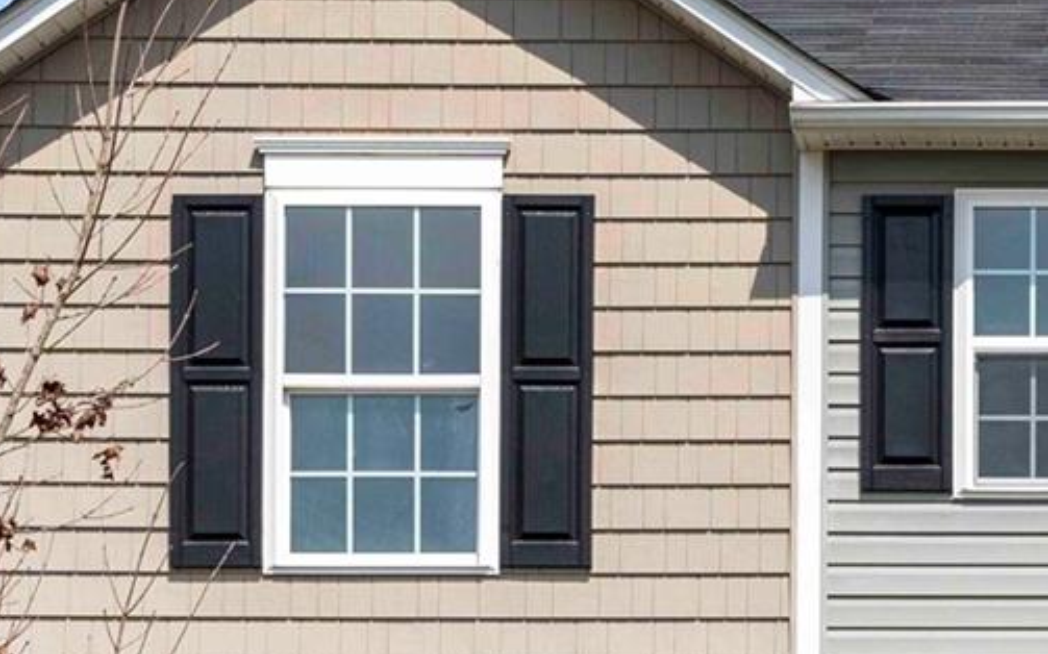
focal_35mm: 166
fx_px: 4740
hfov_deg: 12.2
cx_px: 1406
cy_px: 822
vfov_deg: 7.8
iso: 100
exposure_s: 1/200
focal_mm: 40
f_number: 10
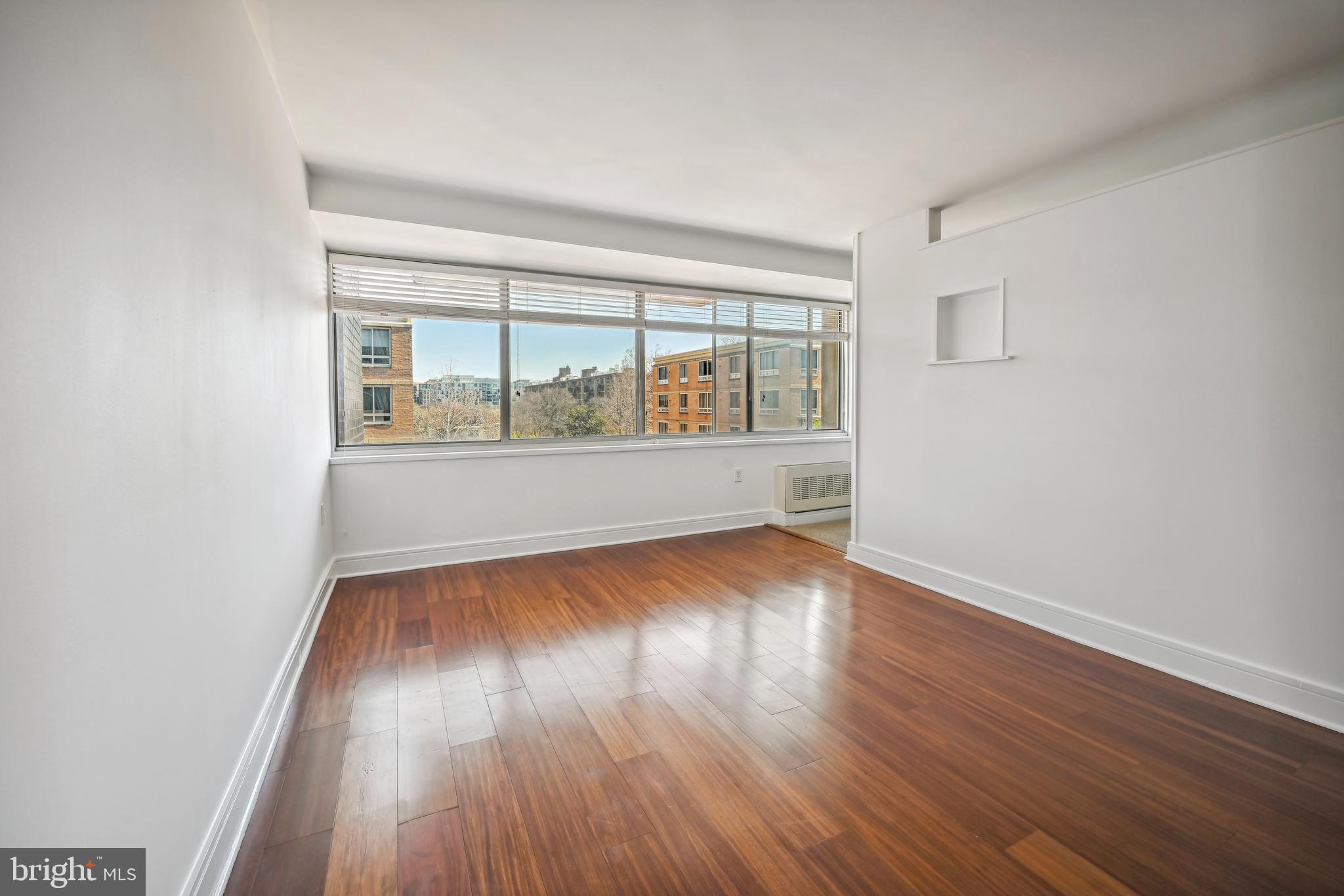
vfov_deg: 81.2
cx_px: 672
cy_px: 448
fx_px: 523
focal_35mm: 14
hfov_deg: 104.3
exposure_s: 1/60
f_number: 9
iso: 200
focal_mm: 14
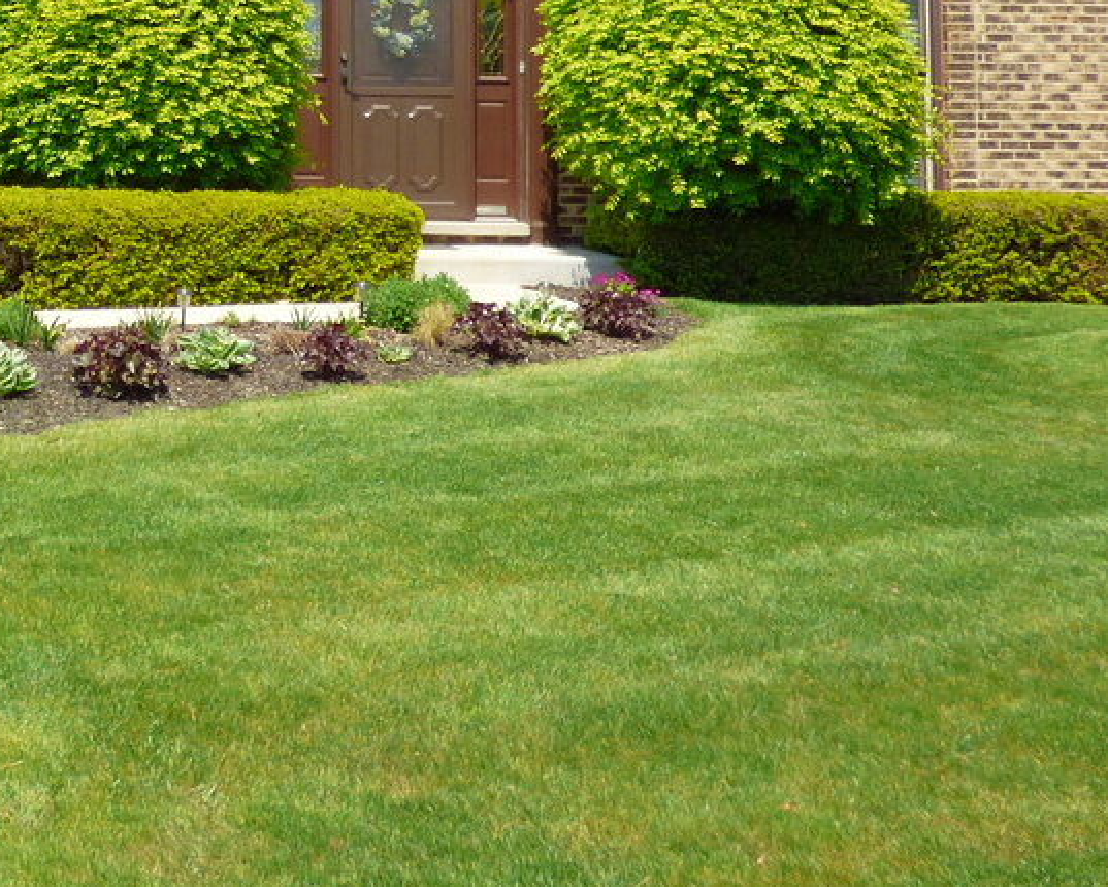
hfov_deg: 26.3
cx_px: -25
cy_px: -33
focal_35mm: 68
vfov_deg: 21.6
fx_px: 2231
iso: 100
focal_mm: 4.61
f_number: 3.1
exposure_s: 1/1000
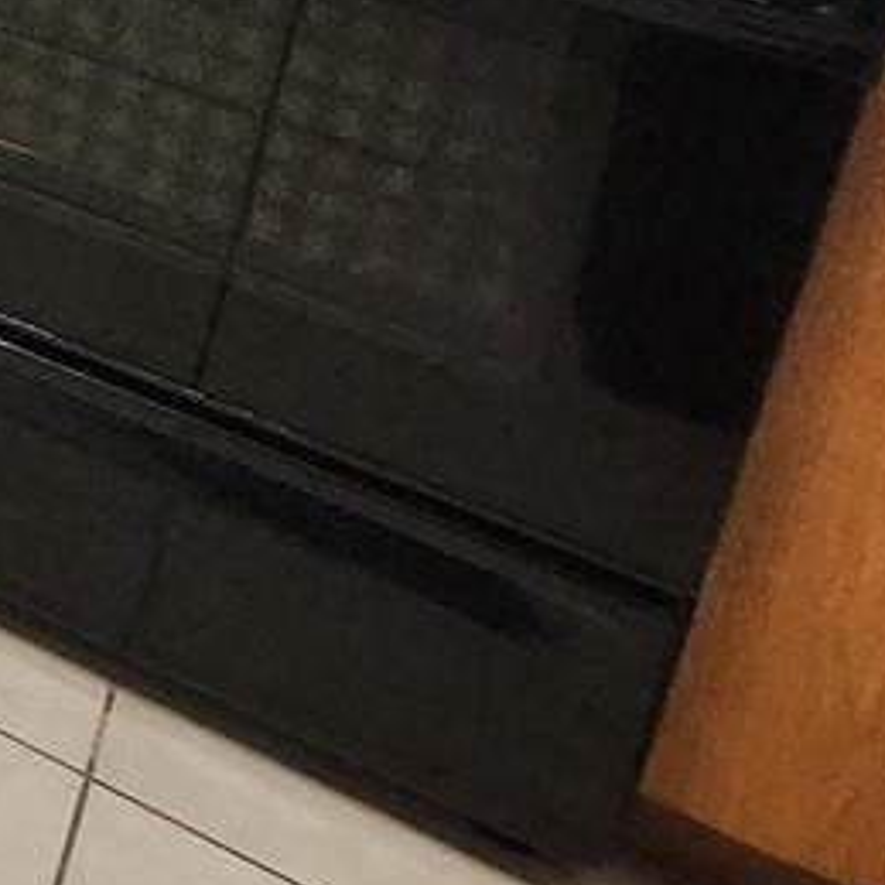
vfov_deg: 19.2
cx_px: -1606
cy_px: -656
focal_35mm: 71
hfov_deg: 12.5
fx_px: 2054
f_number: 2.2
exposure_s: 1/60
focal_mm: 1.74
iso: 160
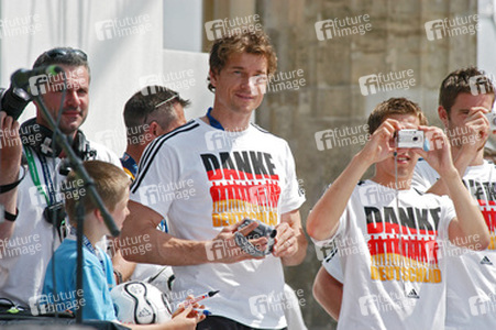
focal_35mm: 300
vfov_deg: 4.6
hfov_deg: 6.9
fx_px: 4130
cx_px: 248
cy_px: 165
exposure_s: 1/350
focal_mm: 200
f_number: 9
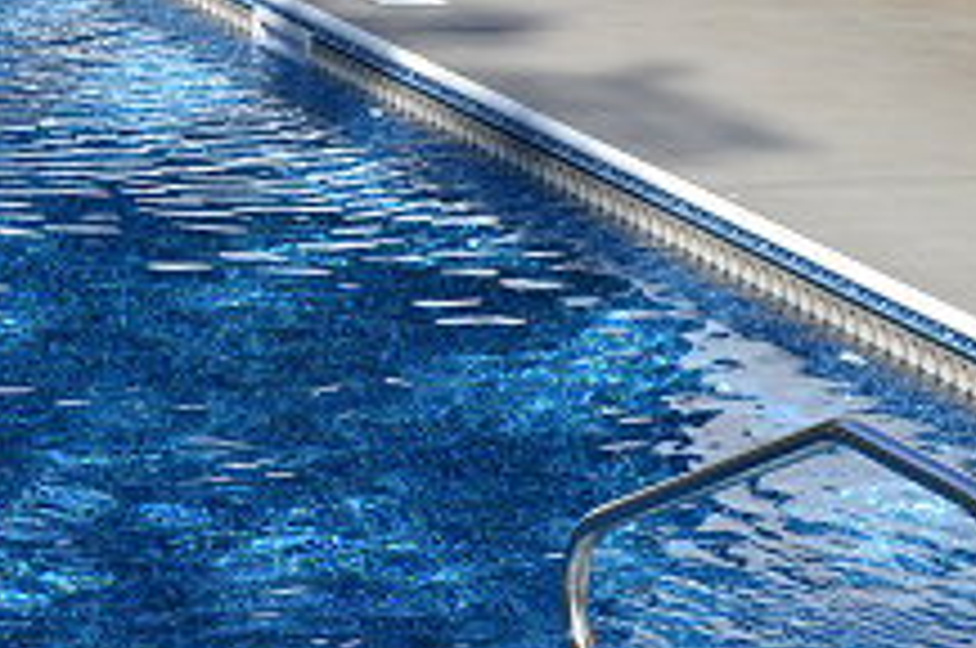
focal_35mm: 135
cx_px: 18
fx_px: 3655
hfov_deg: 15.0
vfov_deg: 10.1
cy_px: 322
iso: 100
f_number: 8
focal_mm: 30
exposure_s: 1/250
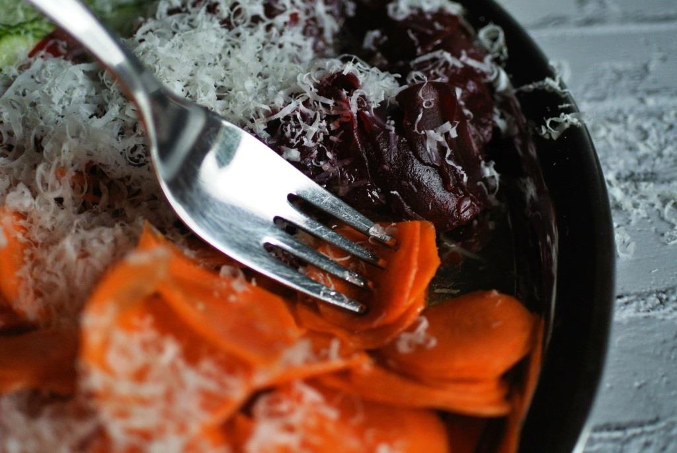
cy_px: 226
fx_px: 922
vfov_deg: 27.6
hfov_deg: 40.3
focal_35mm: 49
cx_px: 338
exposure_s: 1/160
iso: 400
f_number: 1.8
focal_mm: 18.5
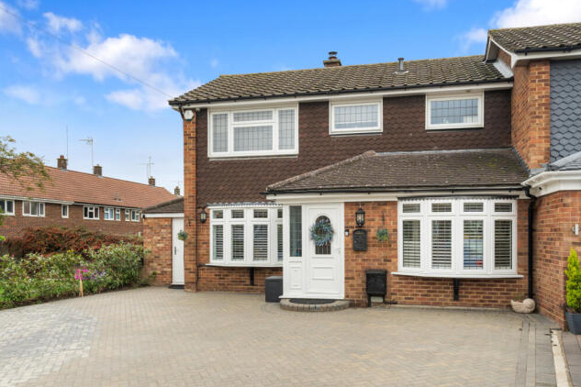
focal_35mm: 30
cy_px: 199
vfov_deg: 43.6
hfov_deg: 61.9
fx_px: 484
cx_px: 294
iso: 320
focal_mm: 29
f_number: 8
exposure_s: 1/60
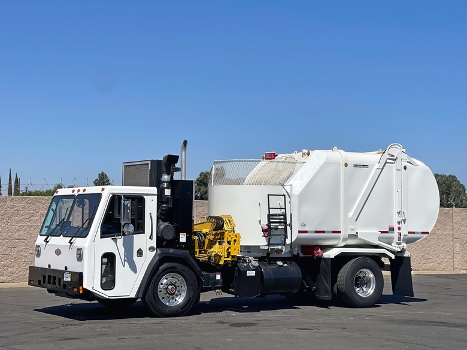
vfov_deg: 22.9
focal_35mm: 64
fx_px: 863
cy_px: 175
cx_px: 234
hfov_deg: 30.3
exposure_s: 1/3125
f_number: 2.2
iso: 32
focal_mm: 7.5
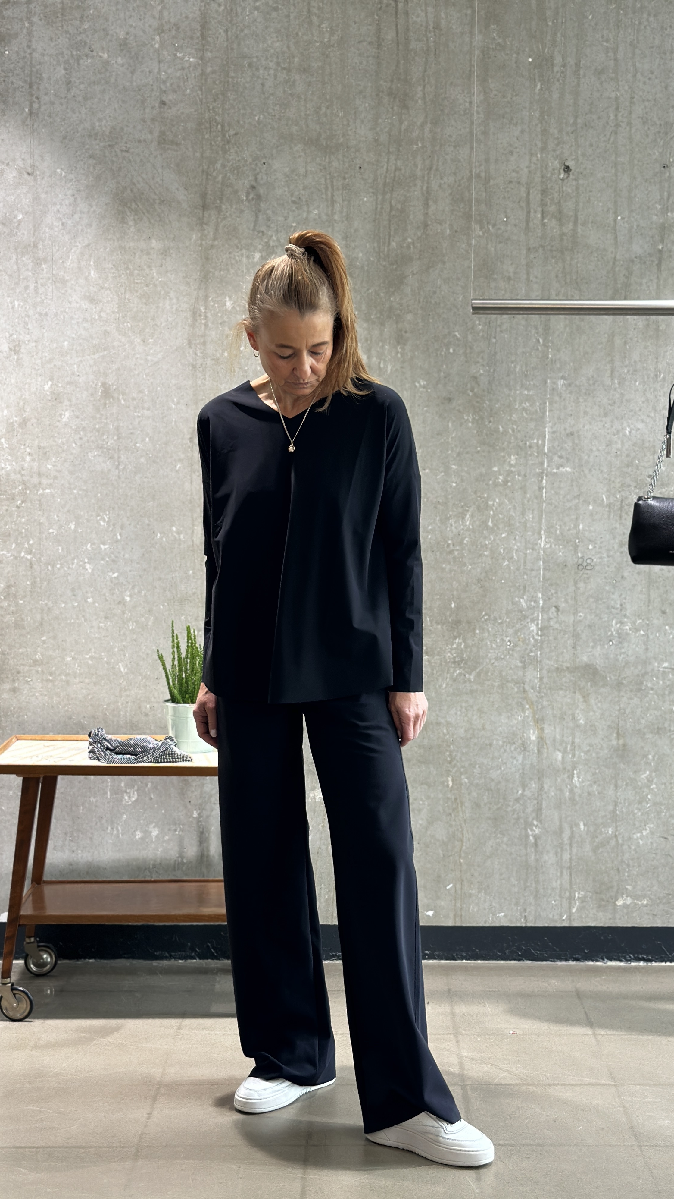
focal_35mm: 53
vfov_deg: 39.2
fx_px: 1684
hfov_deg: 22.6
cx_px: 405
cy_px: 603
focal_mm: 6.86
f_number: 1.78
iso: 125
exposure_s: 1/107
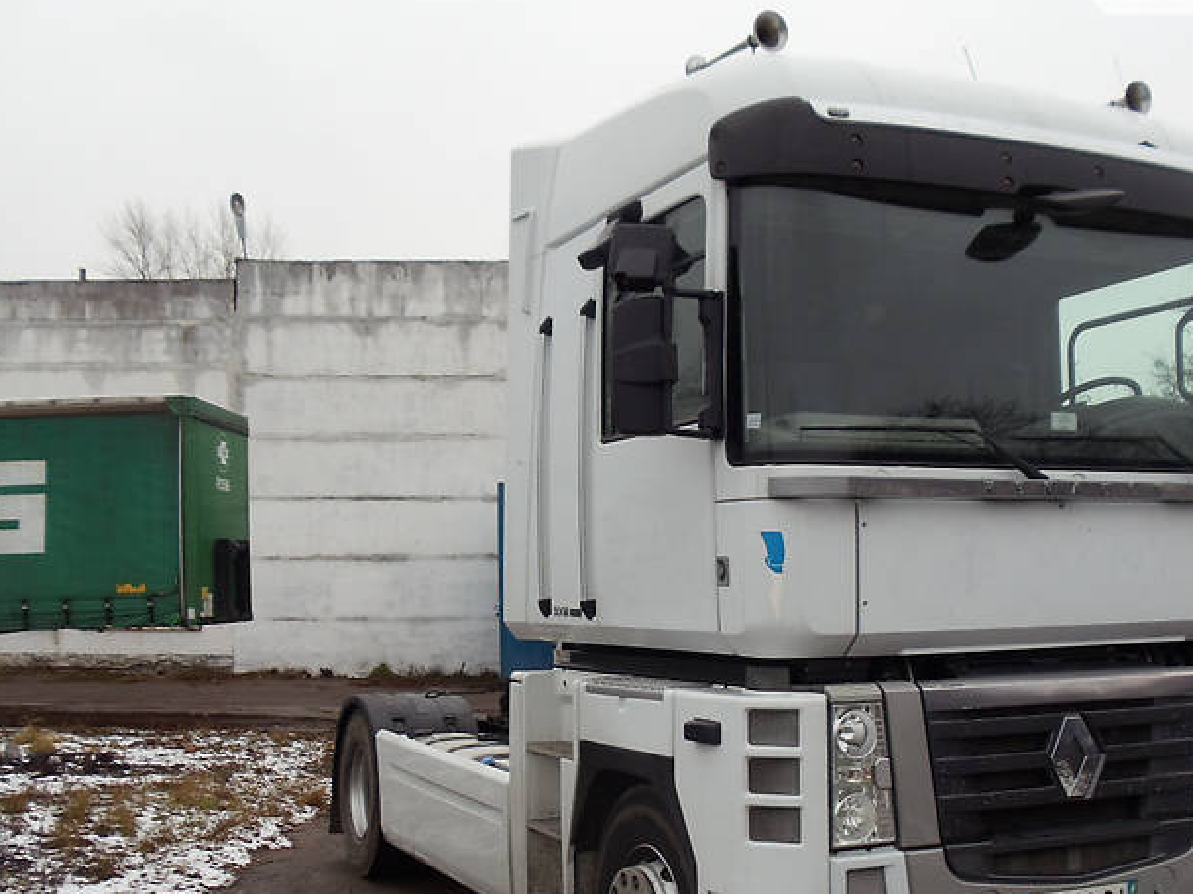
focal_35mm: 58
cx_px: 619
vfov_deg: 25.2
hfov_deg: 33.2
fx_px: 1999
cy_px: 497
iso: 80
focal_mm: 6
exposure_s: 1/100
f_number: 3.5
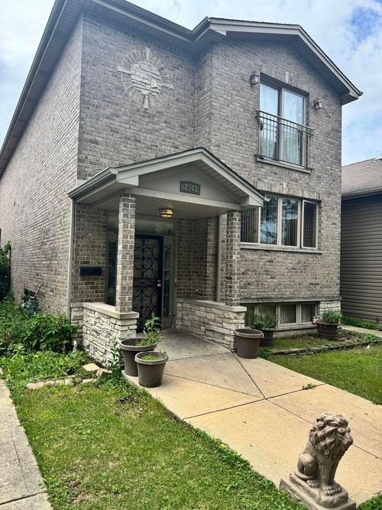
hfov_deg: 56.8
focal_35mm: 24
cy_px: 255
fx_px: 353
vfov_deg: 71.6
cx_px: 191
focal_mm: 6.76
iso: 80
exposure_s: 1/1923
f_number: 1.78
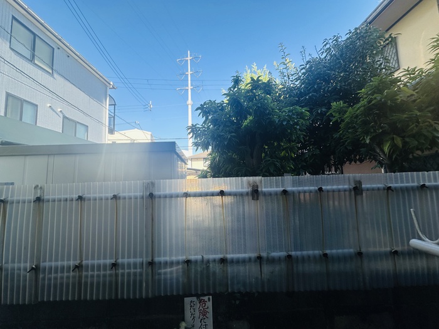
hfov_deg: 102.1
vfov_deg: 85.7
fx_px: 178
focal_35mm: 14
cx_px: 220
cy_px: 164
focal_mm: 2.22
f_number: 2.2
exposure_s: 1/406
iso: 40
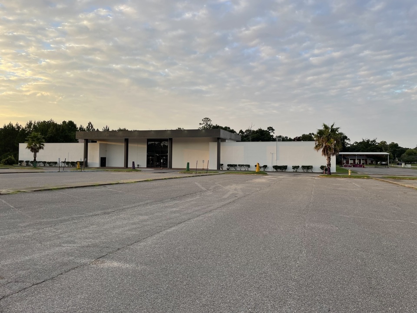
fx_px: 313
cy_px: 156
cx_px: 208
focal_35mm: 26
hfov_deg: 67.3
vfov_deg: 53.1
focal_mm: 4.2
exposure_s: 1/443
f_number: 1.6
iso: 32
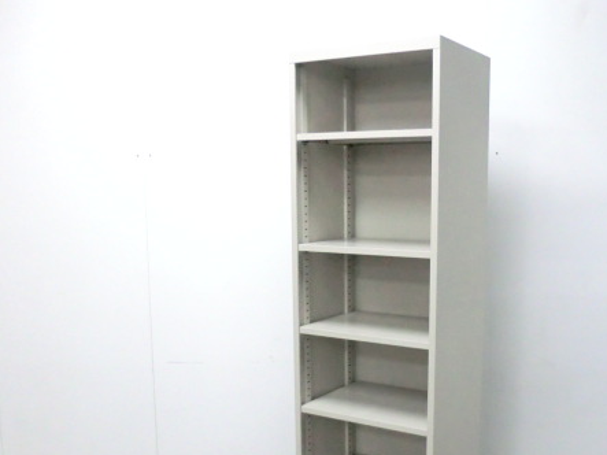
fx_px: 684
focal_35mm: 39
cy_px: 317
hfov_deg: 47.4
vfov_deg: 36.3
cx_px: 384
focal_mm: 4.9
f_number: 3.2
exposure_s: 1/60
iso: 640
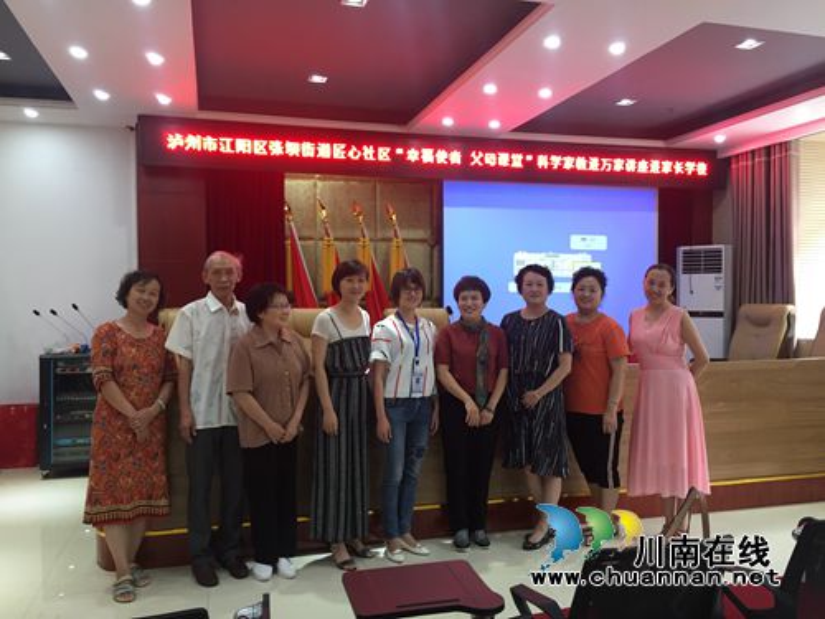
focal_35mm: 29
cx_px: 412
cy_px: 310
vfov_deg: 48.2
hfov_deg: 61.7
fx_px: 691
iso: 125
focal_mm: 4.15
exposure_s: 1/33
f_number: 2.2
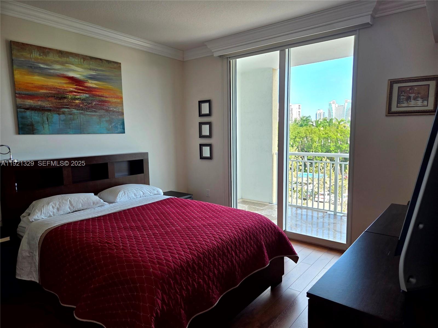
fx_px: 291
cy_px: 164
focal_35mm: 23
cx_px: 219
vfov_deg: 58.9
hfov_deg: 73.9
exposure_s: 1/180
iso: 50
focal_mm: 5.4
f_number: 1.8
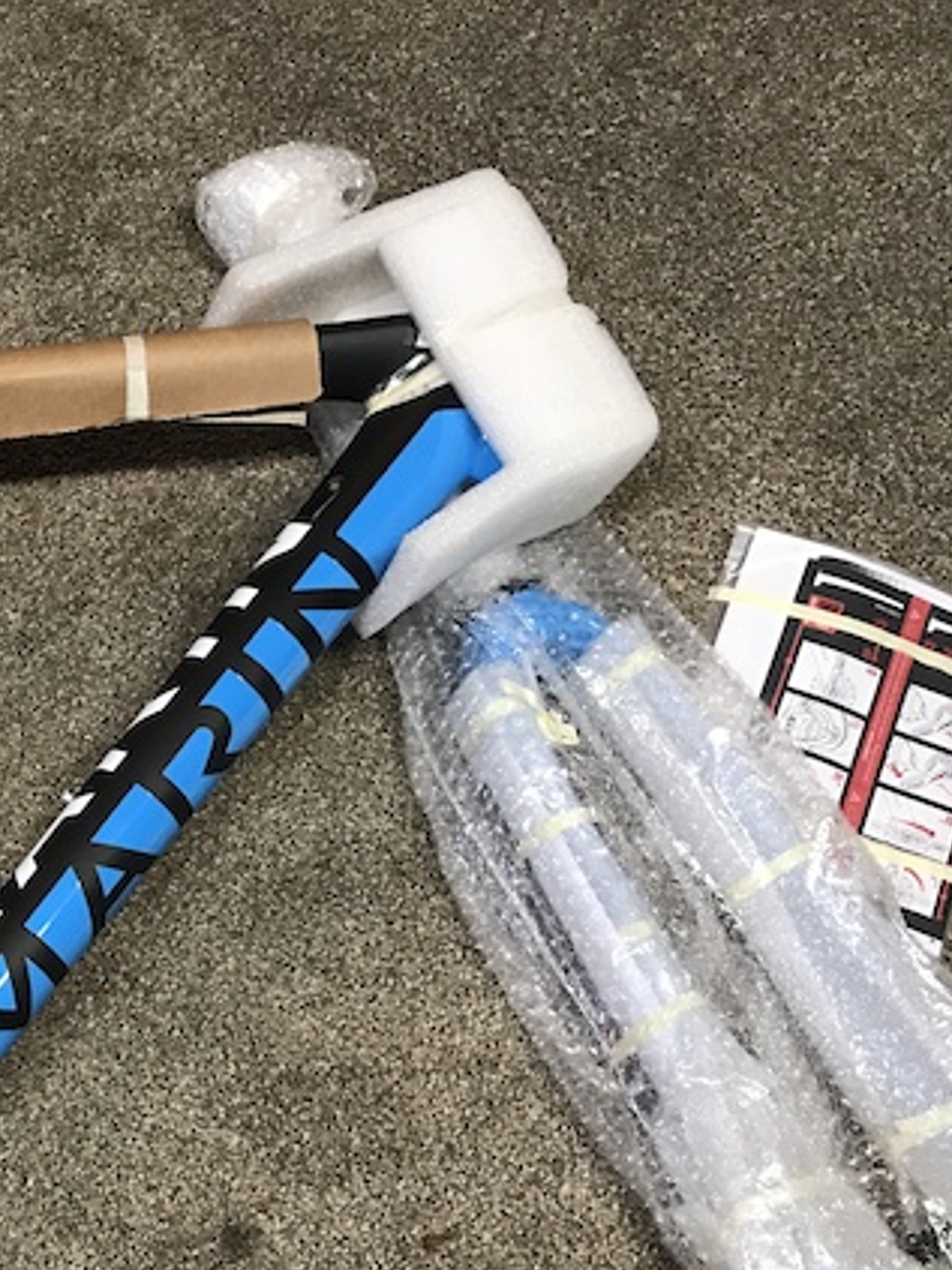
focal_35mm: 53
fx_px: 1944
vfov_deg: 35.9
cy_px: 838
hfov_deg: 25.7
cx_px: -72
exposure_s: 1/17
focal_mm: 3.99
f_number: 1.8
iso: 40
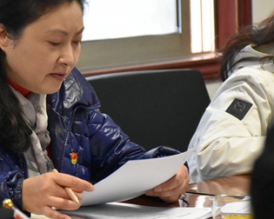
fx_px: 1906
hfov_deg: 8.2
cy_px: 87
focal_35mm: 235
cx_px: 10
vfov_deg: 6.6
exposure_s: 1/60
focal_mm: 75
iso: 5000
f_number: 5
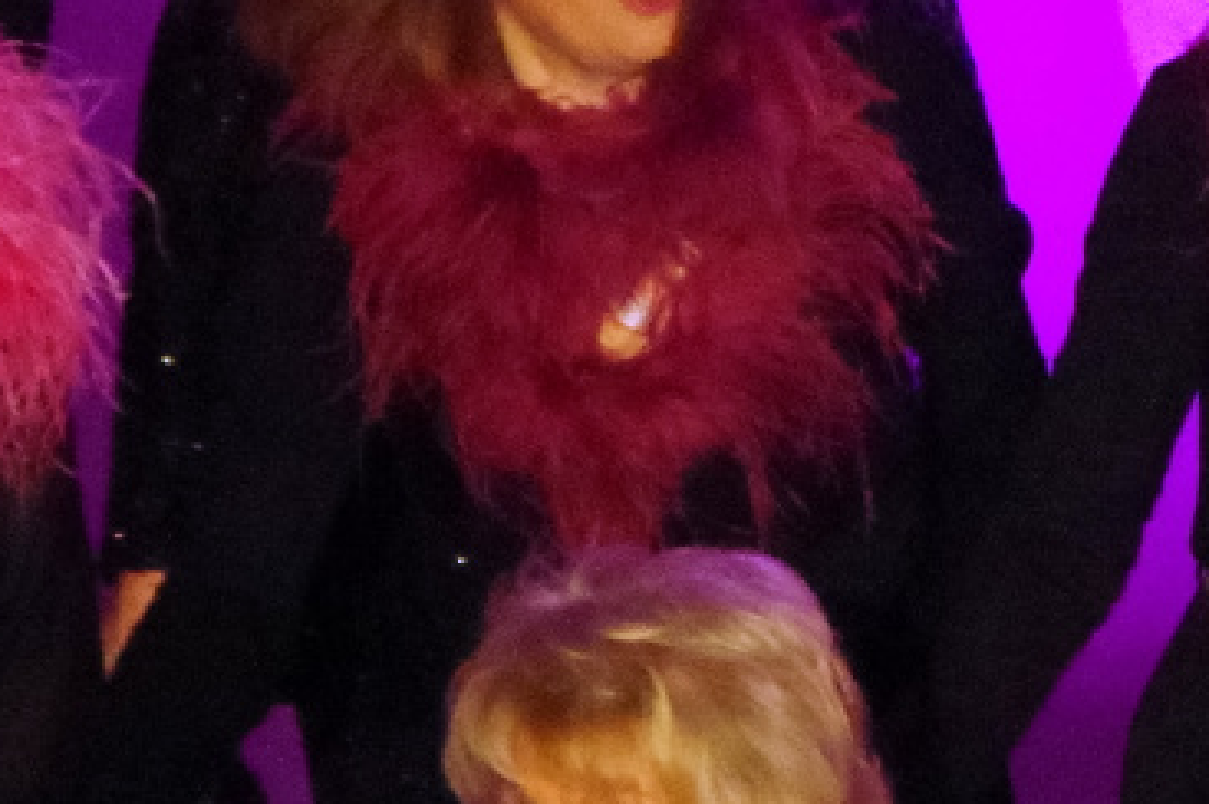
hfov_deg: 2.5
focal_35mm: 822
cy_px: 623
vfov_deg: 1.7
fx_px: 27580
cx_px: 1453
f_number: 5.6
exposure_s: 1/125
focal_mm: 105
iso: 12800
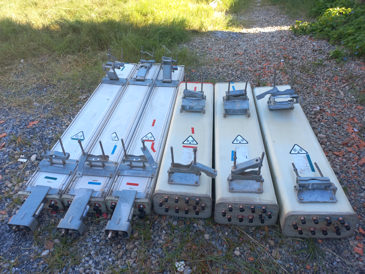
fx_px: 264
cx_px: 182
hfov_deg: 69.4
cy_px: 137
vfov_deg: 54.9
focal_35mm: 25
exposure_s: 1/100
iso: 25
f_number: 1.8
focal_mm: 4.6
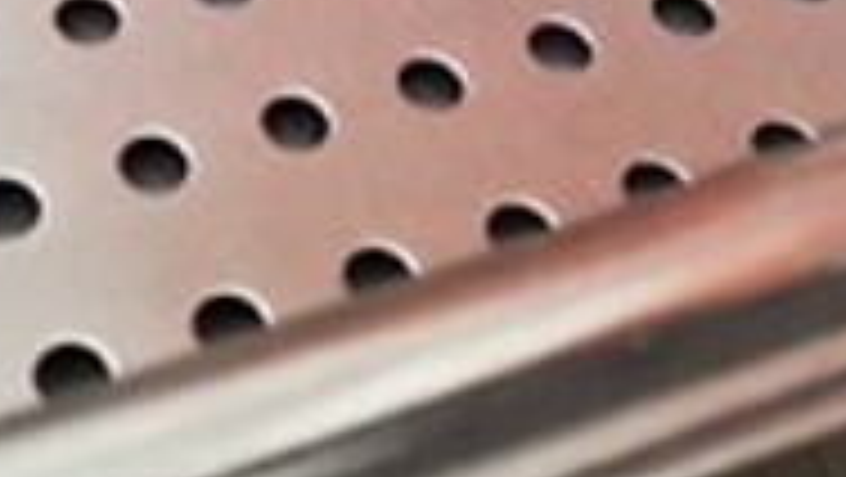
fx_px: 2065
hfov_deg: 22.9
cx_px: 220
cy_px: -446
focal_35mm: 92
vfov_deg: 11.9
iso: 640
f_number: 1.5
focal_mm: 4.3
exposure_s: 1/40
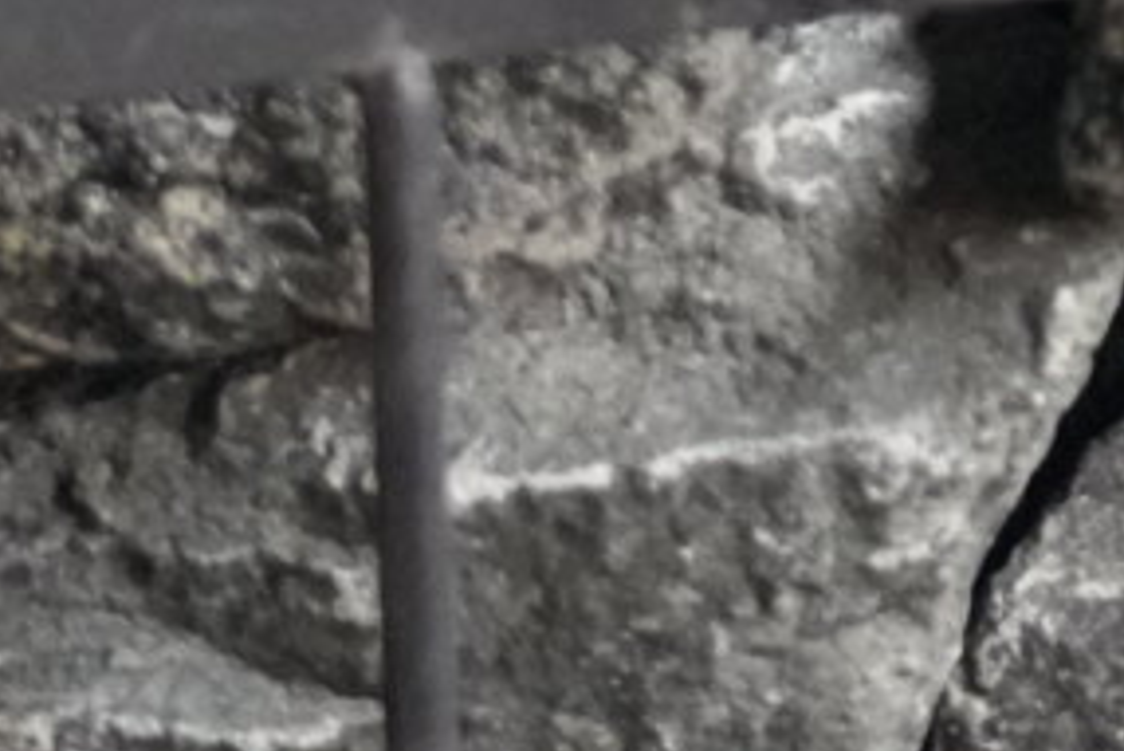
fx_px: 11396
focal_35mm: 365
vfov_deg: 3.7
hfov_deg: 5.4
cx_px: 2920
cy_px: -590
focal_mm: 43
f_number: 5
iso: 6400
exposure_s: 1/100
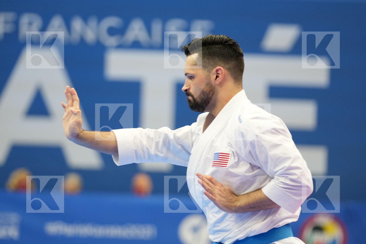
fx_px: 2511
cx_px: 183
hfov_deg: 8.3
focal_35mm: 247
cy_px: 122
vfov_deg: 5.6
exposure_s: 1/500
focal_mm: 165
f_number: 2.8
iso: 1600
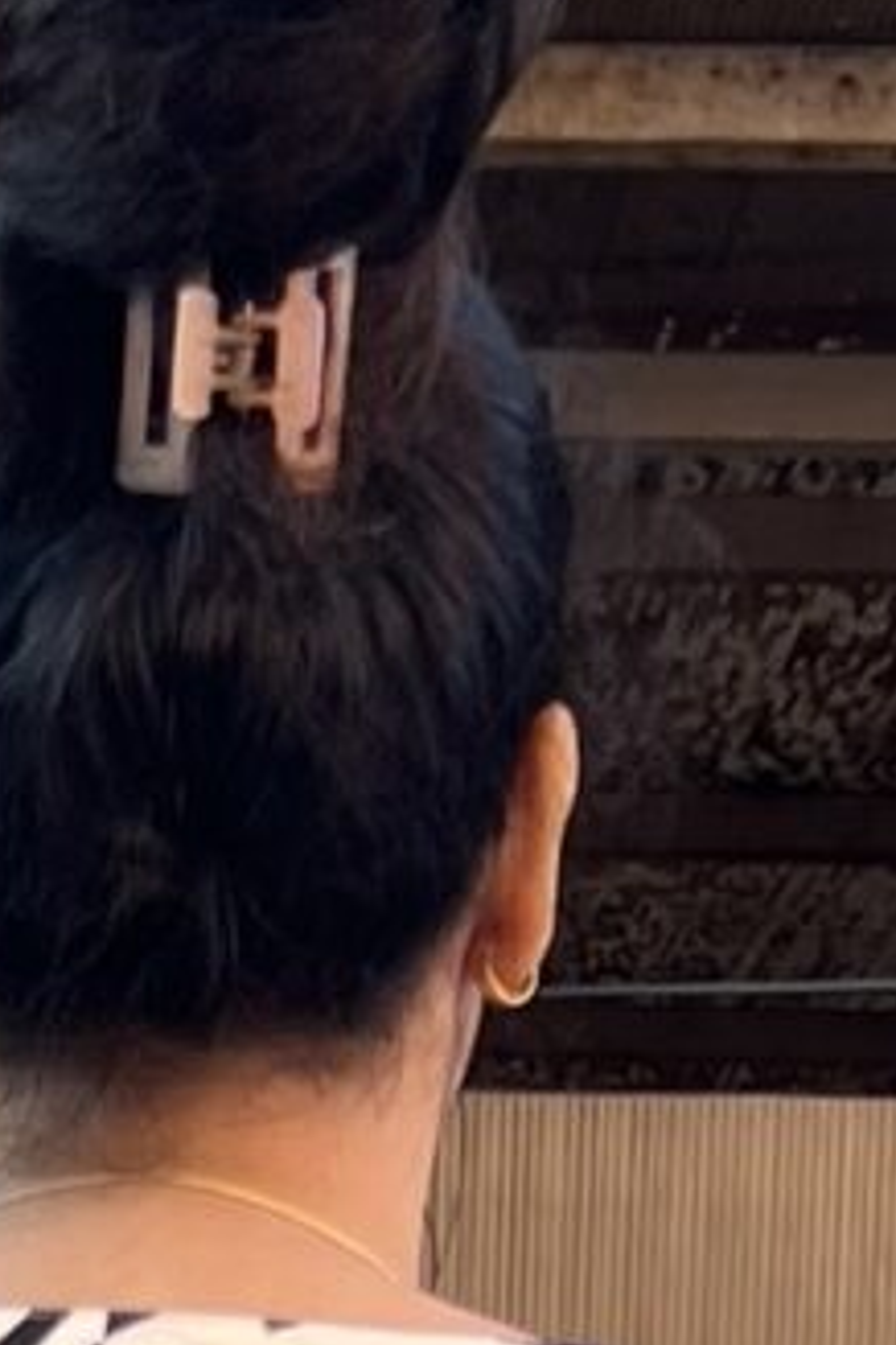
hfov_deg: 6.4
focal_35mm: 212
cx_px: -255
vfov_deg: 8.6
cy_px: 3525
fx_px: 7914
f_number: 1.5
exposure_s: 1/443
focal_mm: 5.7
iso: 50
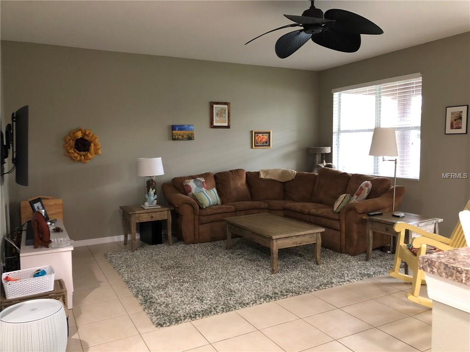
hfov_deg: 63.4
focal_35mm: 28
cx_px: 235
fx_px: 380
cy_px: 176
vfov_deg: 49.7
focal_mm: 4
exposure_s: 1/6
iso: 80
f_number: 1.8
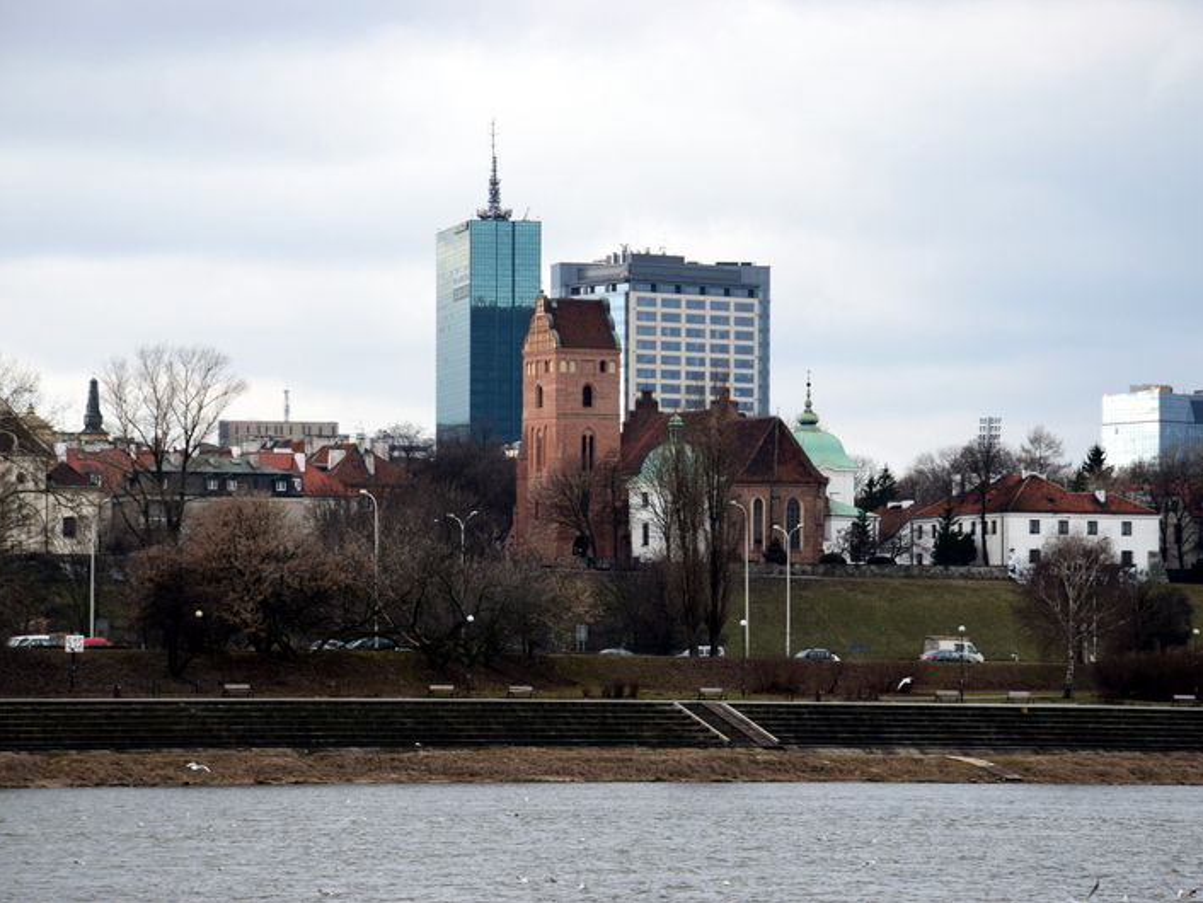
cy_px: 453
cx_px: 612
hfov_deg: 11.5
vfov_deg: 8.7
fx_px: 5964
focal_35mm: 172
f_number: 9
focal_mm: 105
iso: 400
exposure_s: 1/160
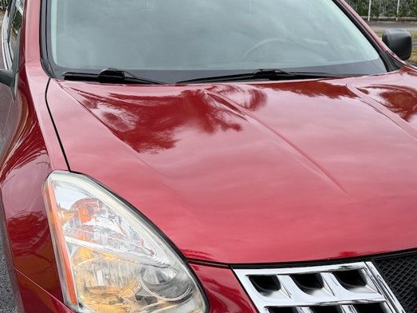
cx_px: 295
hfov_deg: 39.7
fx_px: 566
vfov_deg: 30.5
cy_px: 224
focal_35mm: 47
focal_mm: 6.76
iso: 80
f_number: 1.78
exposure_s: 1/1493
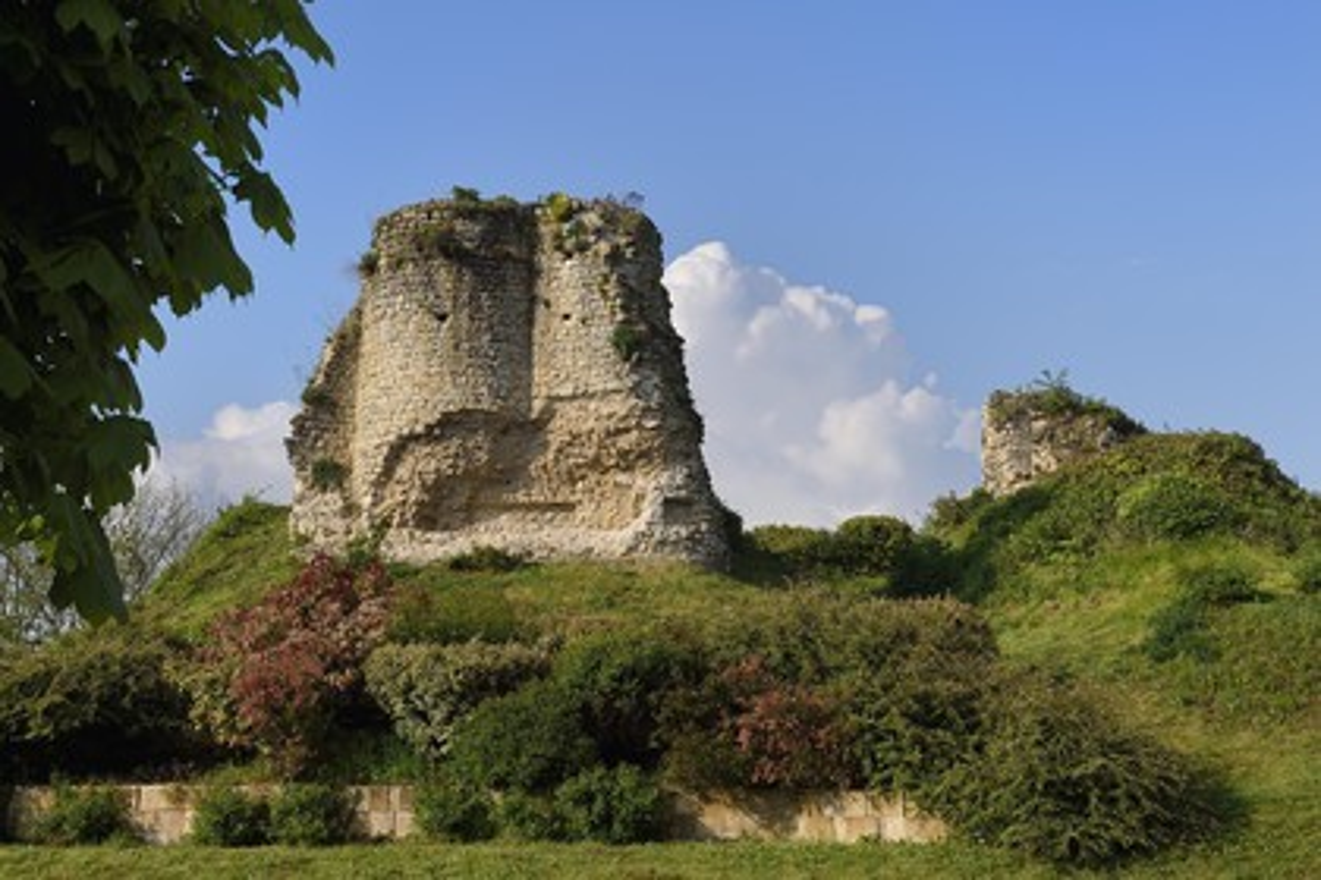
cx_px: 660
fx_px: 1908
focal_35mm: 52
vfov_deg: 26.0
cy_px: 440
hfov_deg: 38.2
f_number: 13
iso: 200
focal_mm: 52
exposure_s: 1/250
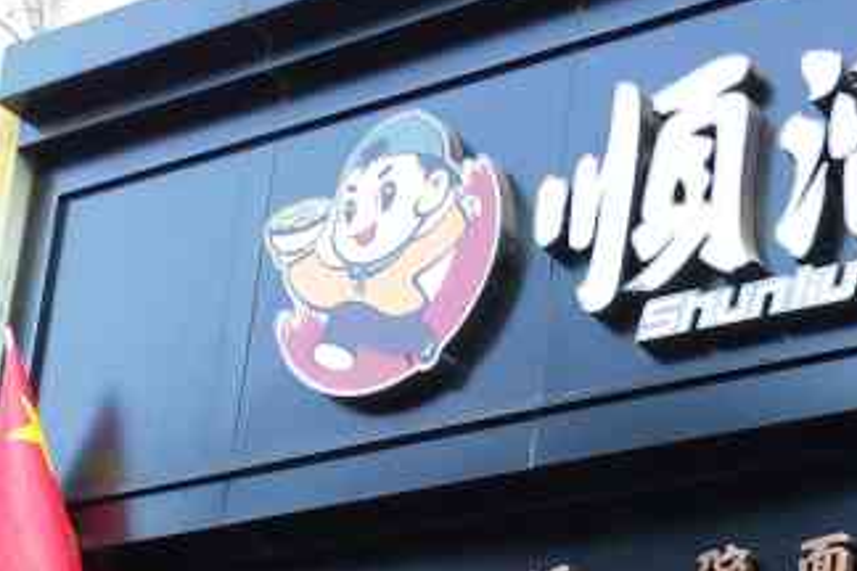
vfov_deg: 14.1
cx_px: 923
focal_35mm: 90
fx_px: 2142
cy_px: 879
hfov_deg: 21.5
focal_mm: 3.95
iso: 59
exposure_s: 1/122
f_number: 1.8
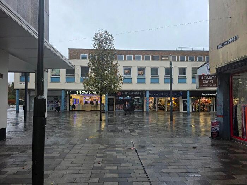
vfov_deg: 58.9
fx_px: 164
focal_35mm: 23
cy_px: 92
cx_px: 124
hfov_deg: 73.9
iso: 20
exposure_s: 1/100
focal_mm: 6.3
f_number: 1.7
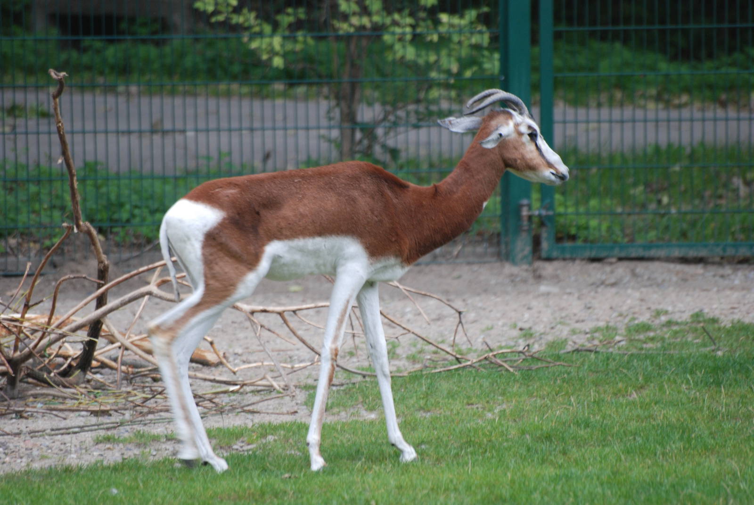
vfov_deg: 3.1
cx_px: 377
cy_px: 252
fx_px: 9436
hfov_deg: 4.6
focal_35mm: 450
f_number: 5.6
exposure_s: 1/60
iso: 400
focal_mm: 300
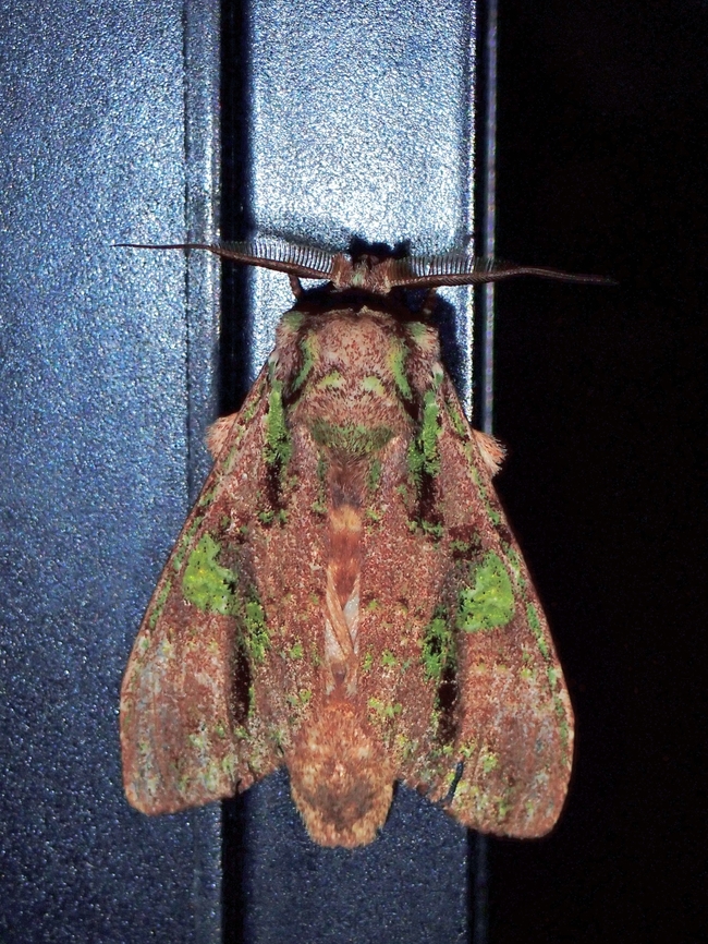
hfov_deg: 14.8
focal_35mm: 100
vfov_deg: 19.6
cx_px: 354
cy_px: 472
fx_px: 2726
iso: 200
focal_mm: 18
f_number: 6.3
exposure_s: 1/200
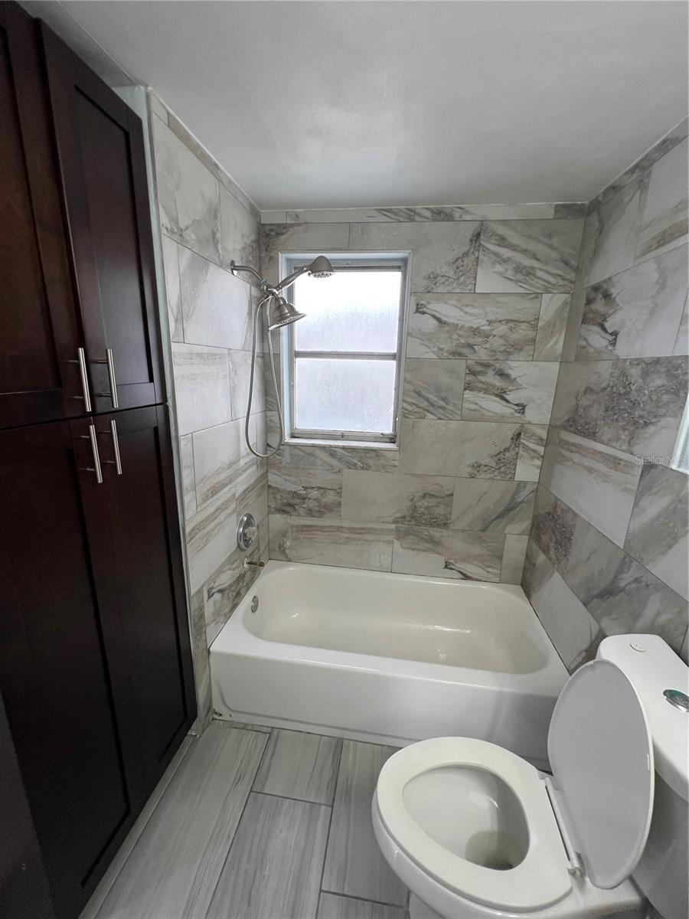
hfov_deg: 89.9
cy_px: 460
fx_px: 345
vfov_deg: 106.2
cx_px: 344
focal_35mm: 13
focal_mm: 1.57
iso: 64
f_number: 1.8
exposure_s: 1/120
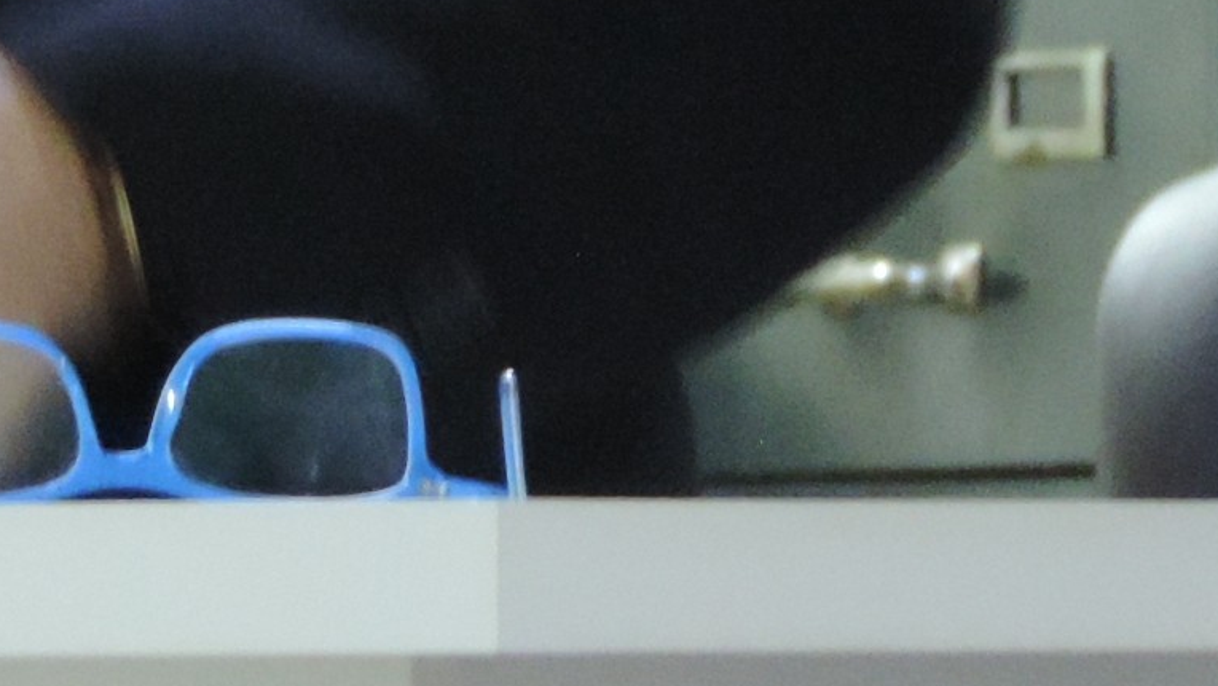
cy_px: -1026
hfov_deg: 1.7
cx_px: -365
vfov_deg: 0.9
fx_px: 41345
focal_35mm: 1280
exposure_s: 1/6
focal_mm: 49
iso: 800
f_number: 4.7
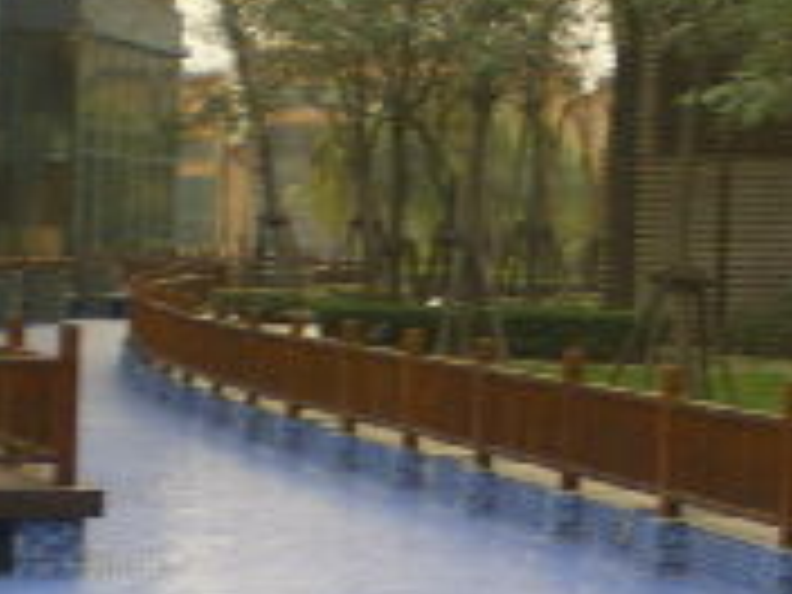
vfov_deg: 11.3
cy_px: 328
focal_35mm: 131
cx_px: 670
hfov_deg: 14.9
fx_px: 2997
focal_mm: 6.3
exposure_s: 1/50
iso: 50
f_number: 3.1
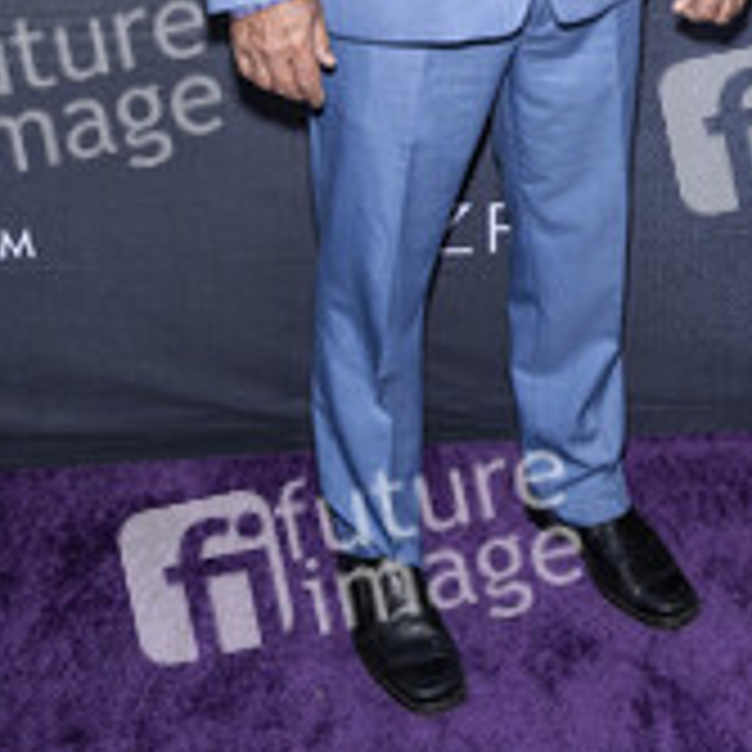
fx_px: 1377
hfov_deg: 30.4
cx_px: 482
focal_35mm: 56
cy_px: -117
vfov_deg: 27.4
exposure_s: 1/200
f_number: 5.6
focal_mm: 27.5
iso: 800
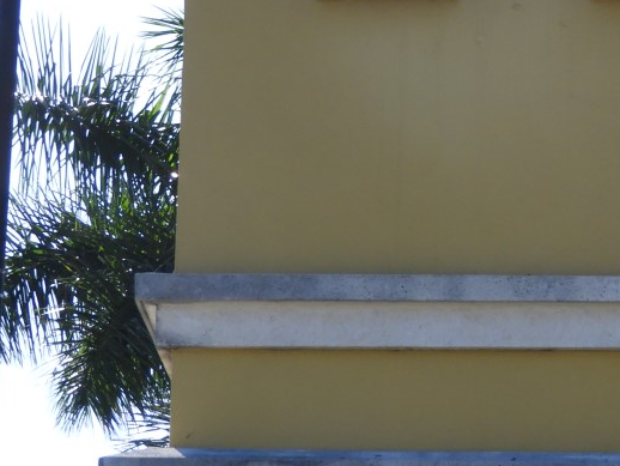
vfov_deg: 5.6
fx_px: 4731
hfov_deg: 7.4
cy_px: -153
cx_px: 743
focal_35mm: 264
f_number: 4.8
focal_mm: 17
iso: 100
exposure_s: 1/400
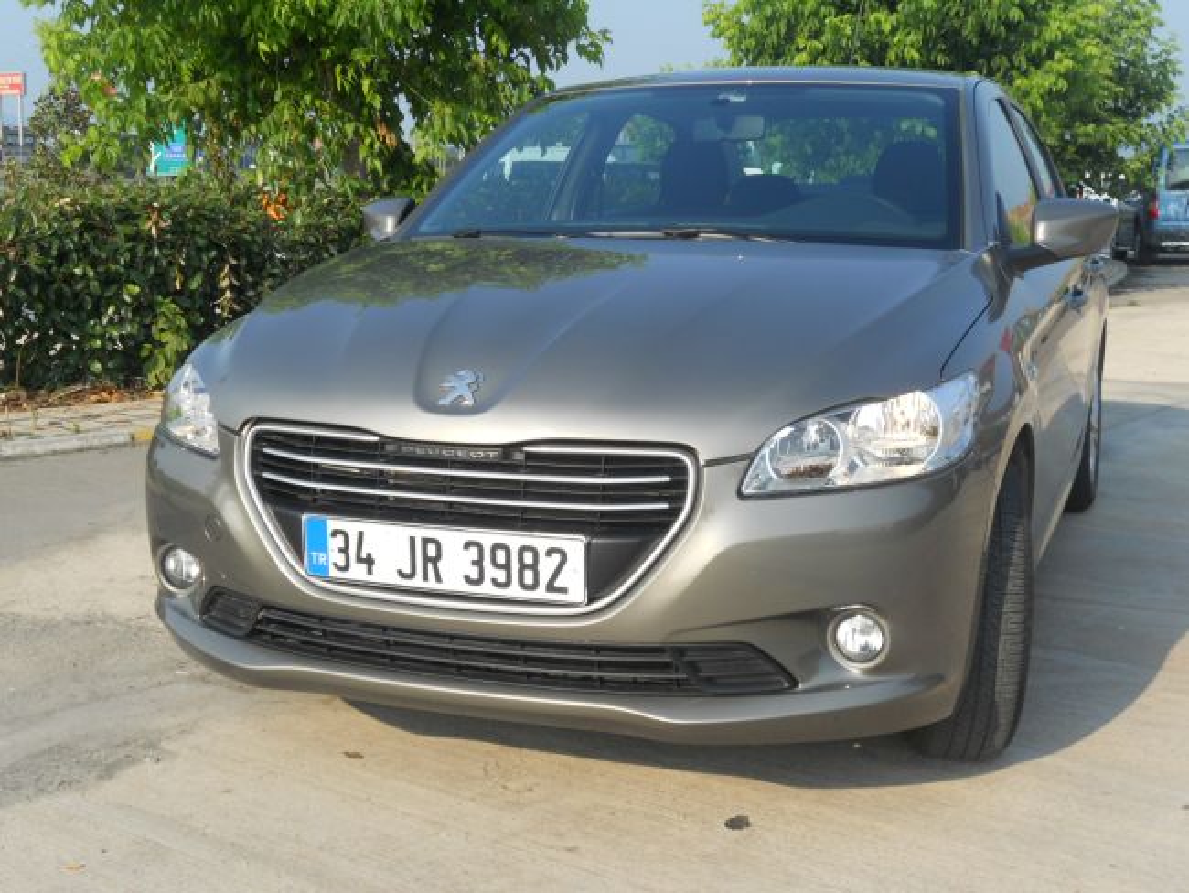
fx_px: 1581
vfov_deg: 31.5
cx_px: 594
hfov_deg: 41.2
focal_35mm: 46
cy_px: 446
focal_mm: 8.2
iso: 80
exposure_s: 1/400
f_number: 4.3
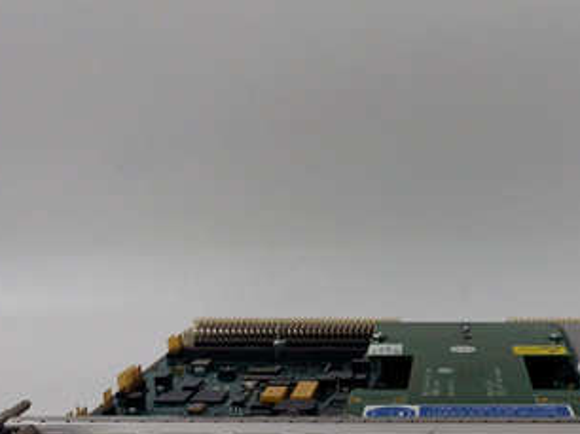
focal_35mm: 53
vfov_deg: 26.4
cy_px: 409
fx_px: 887
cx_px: 464
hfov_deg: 35.0
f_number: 2
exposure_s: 1/33
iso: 261
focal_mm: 3.79
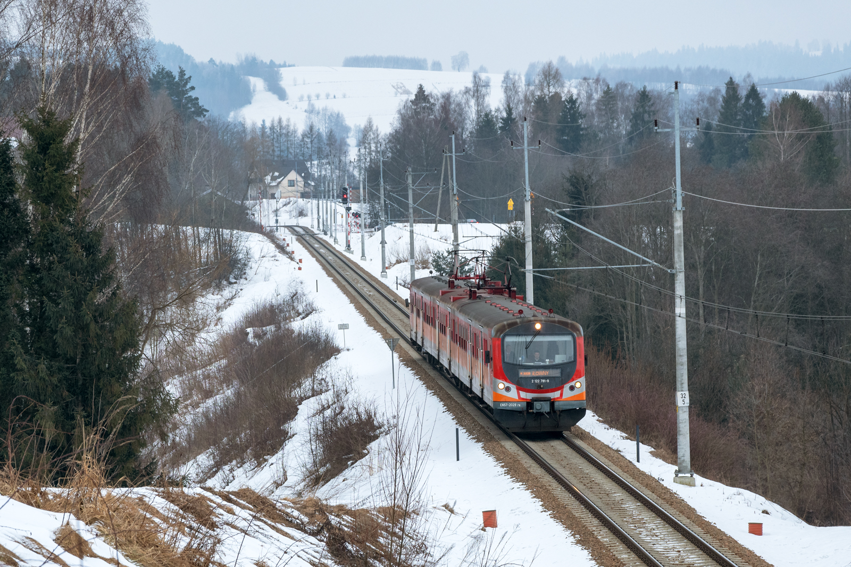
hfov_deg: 15.2
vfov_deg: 10.2
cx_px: 426
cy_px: 284
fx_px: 3191
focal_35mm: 135
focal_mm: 90
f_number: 9
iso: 200
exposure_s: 1/400
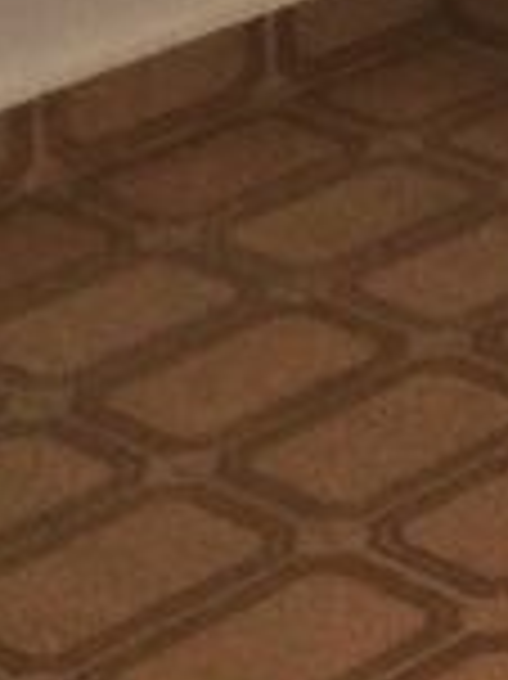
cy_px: -685
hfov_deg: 7.7
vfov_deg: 10.0
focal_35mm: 184
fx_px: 3605
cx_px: 1034
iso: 50
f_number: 2.2
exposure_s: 1/30
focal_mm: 4.15
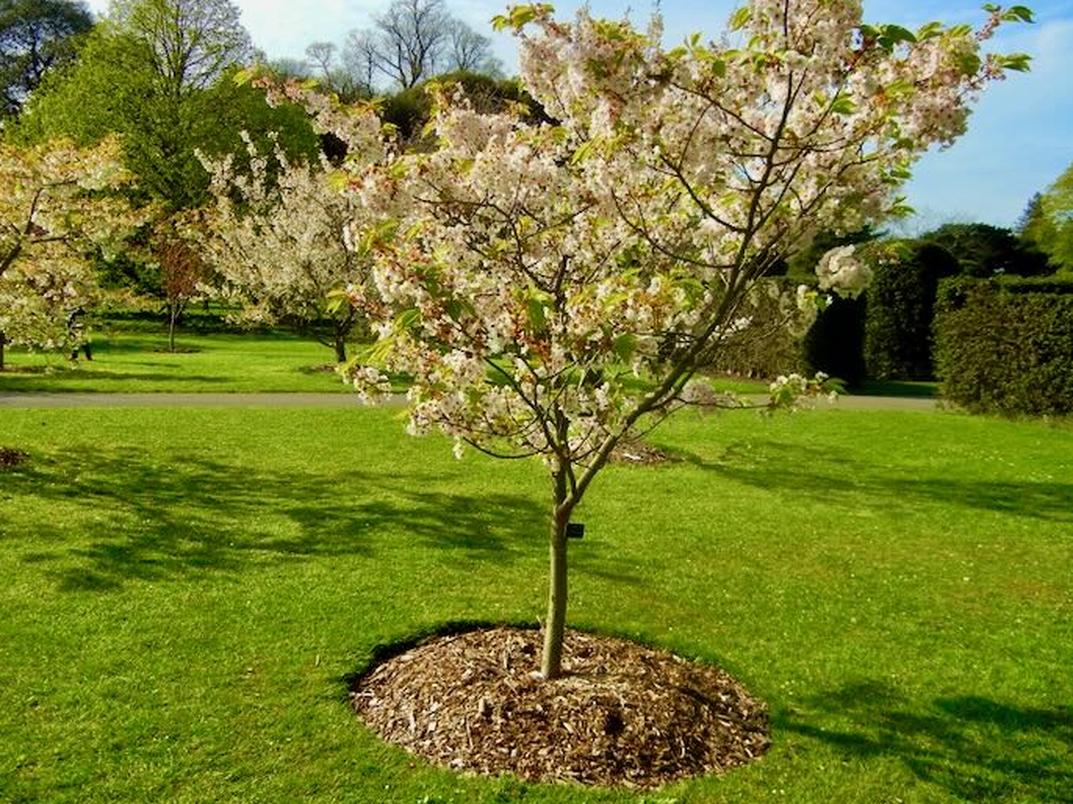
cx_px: 491
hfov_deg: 52.6
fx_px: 1085
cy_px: 354
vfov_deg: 40.6
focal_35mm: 35
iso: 160
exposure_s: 1/385
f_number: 7
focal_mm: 5.4
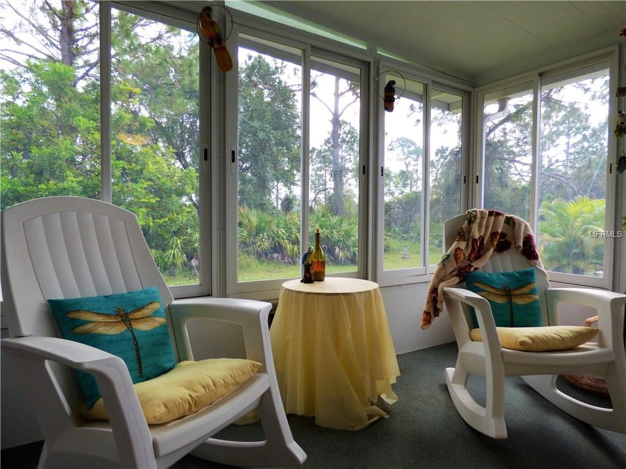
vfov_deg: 66.0
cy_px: 234
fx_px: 362
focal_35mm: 20
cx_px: 313
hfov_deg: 81.7
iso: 100
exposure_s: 1/60
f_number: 2.8
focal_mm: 3.58
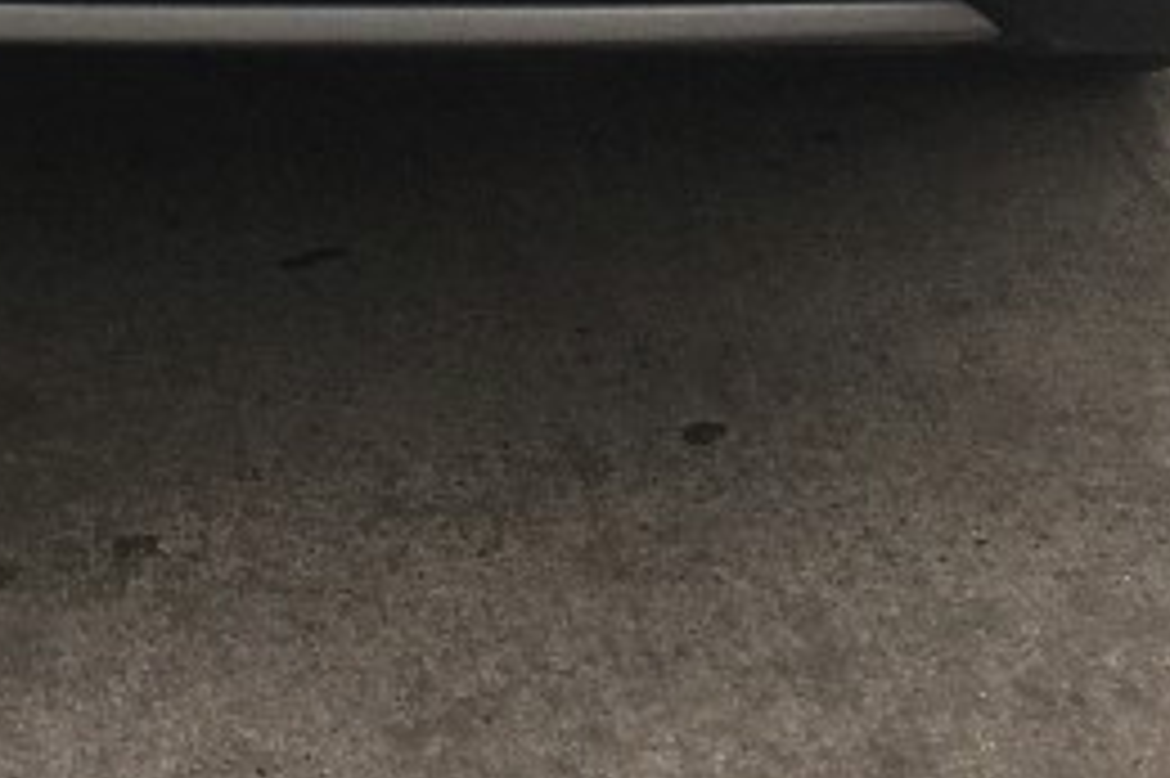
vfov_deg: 10.4
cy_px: -854
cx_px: -288
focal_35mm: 119
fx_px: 3865
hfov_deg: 16.4
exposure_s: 1/422
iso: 25
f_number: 2.2
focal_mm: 4.15
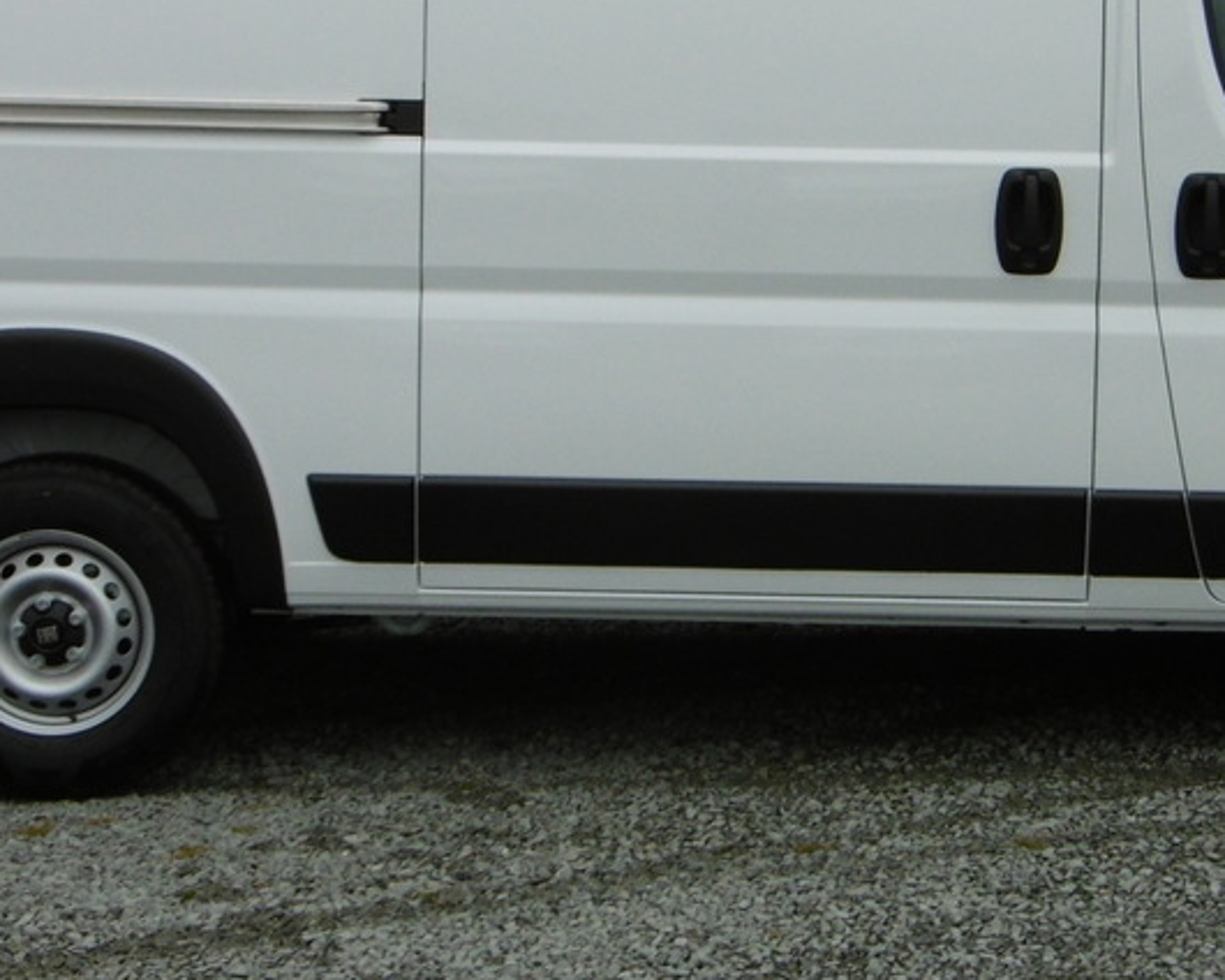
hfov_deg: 22.7
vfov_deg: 18.2
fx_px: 3045
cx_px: 790
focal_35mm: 84
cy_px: 307
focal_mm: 6.8
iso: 100
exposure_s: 1/640
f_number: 3.7
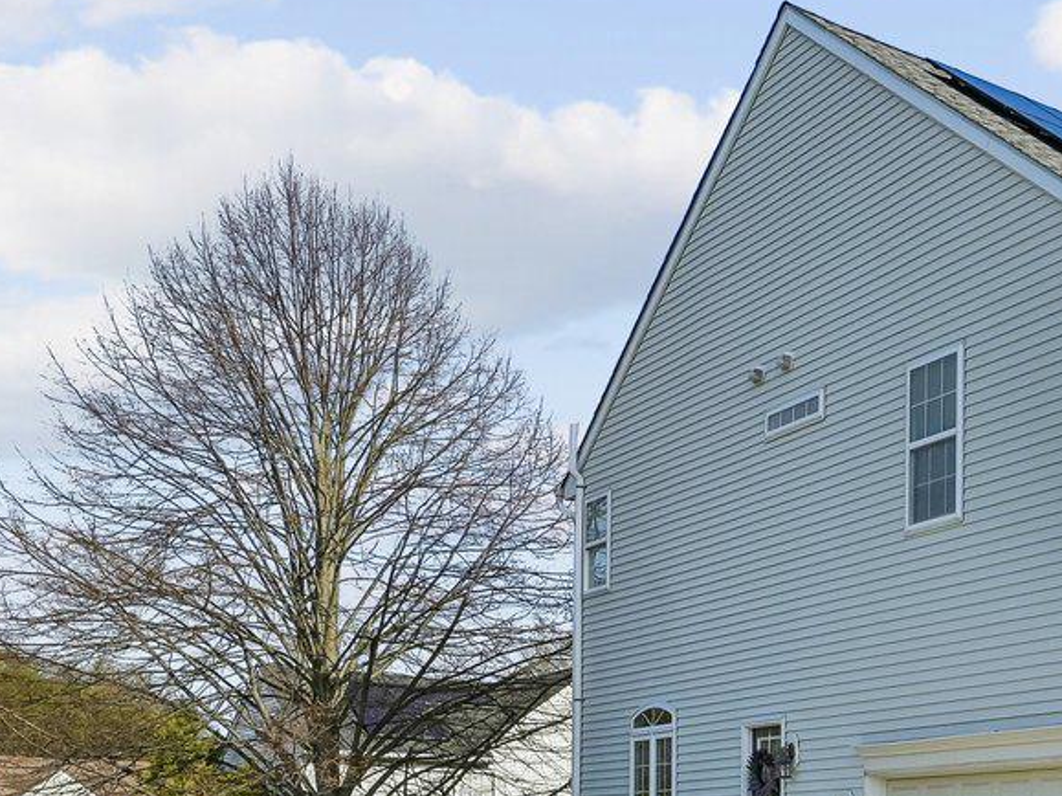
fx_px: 1616
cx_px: 1282
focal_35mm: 53
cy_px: 931
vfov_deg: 25.2
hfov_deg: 30.7
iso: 320
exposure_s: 1/640
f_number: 11
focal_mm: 15.5
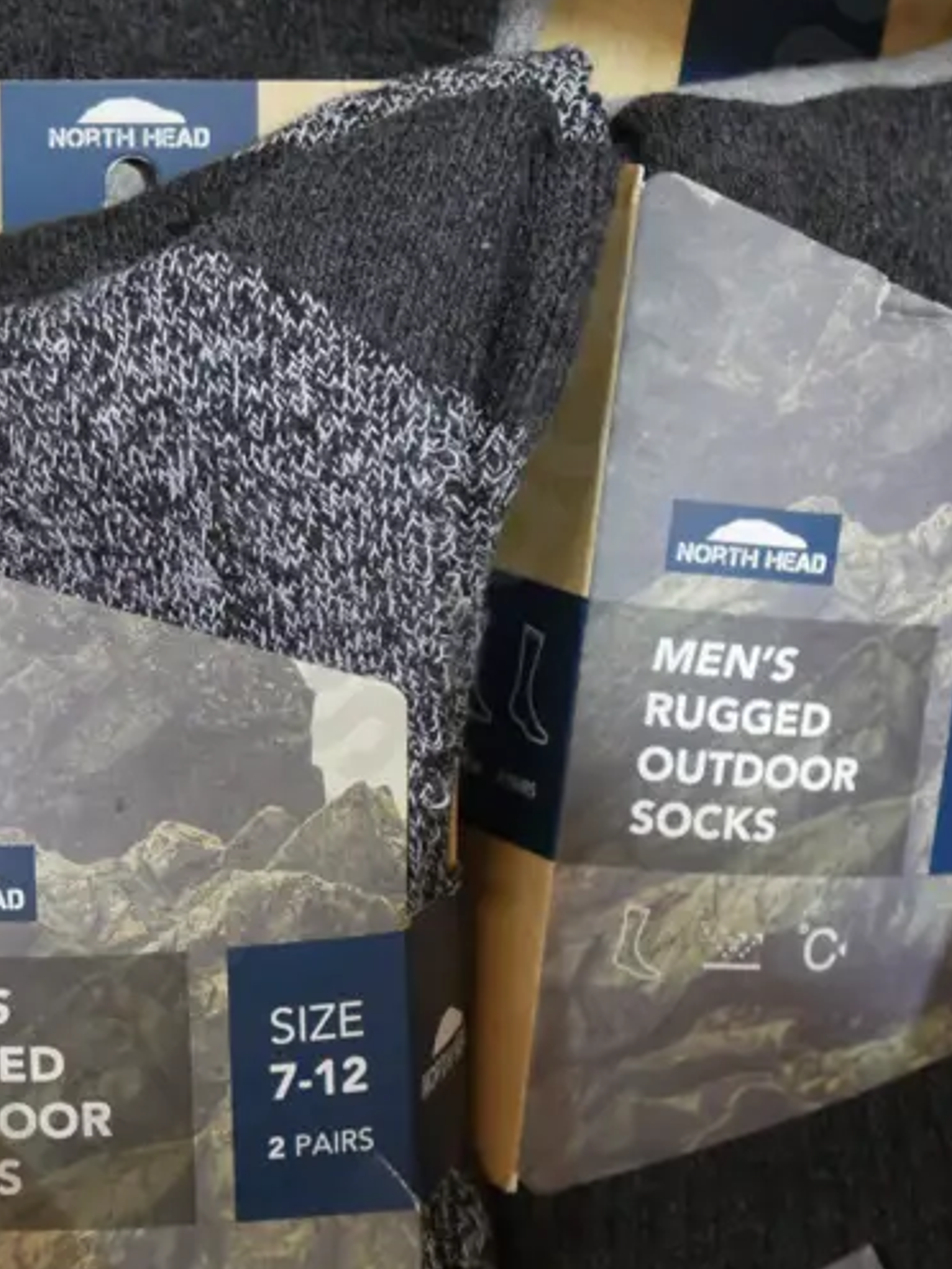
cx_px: 508
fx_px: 3484
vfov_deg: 20.6
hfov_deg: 15.6
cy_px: 501
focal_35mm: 95
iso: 1600
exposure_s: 1/60
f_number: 5.1
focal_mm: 23
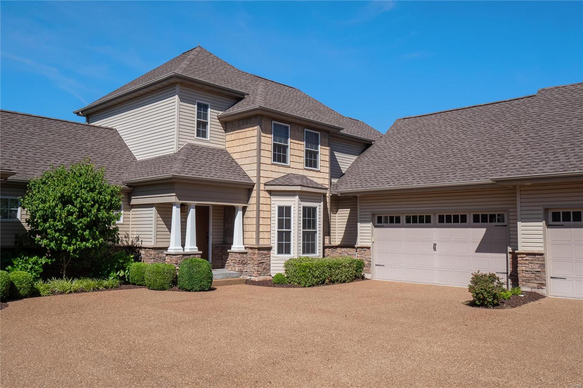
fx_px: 486
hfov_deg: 61.9
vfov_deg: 43.6
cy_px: 194
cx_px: 292
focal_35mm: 30
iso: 400
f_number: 8
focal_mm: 15
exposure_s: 1/1000
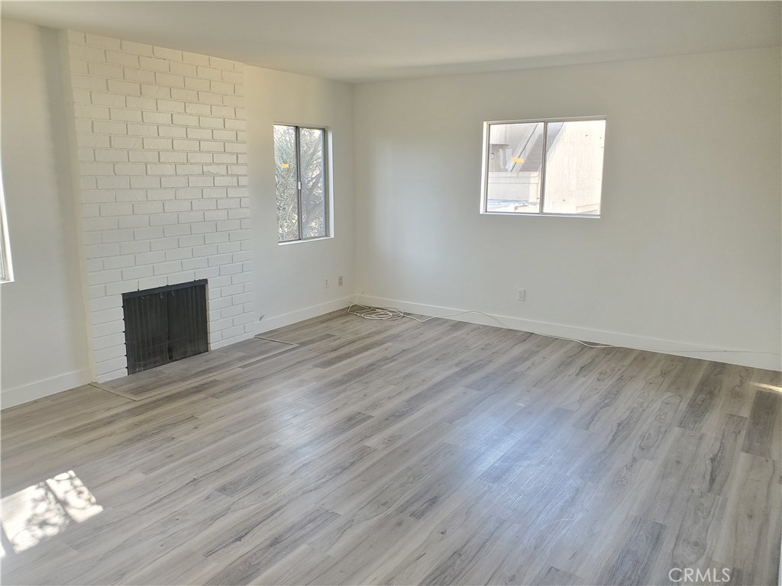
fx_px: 587
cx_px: 391
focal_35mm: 26
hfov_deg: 67.3
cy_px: 293
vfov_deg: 53.1
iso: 200
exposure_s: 1/120
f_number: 2.4
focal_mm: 4.3
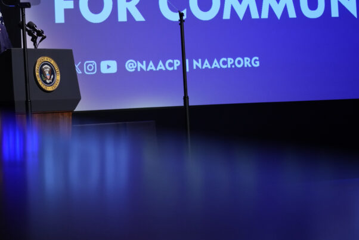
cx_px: 143
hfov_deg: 17.2
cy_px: 94
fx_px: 1187
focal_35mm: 119
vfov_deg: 11.5
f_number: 2.8
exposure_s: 1/320
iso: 2000
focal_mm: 70
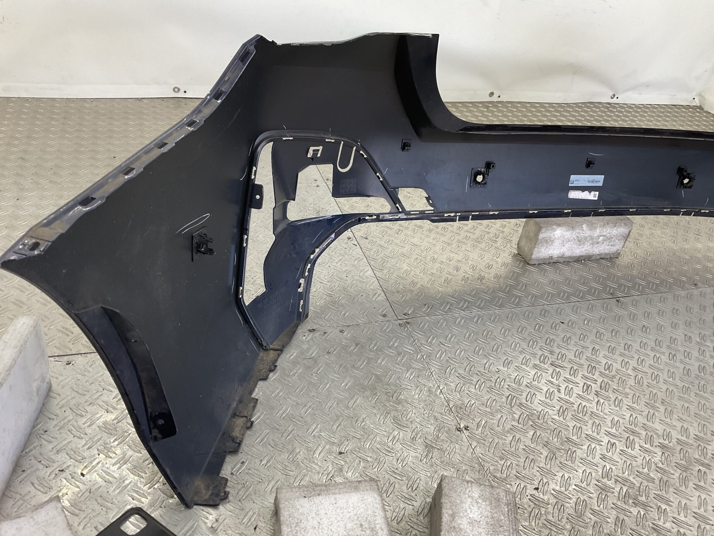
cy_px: 268
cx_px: 357
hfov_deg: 61.7
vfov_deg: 48.2
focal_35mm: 29
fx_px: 598
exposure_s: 1/120
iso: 32
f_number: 1.8
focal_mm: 3
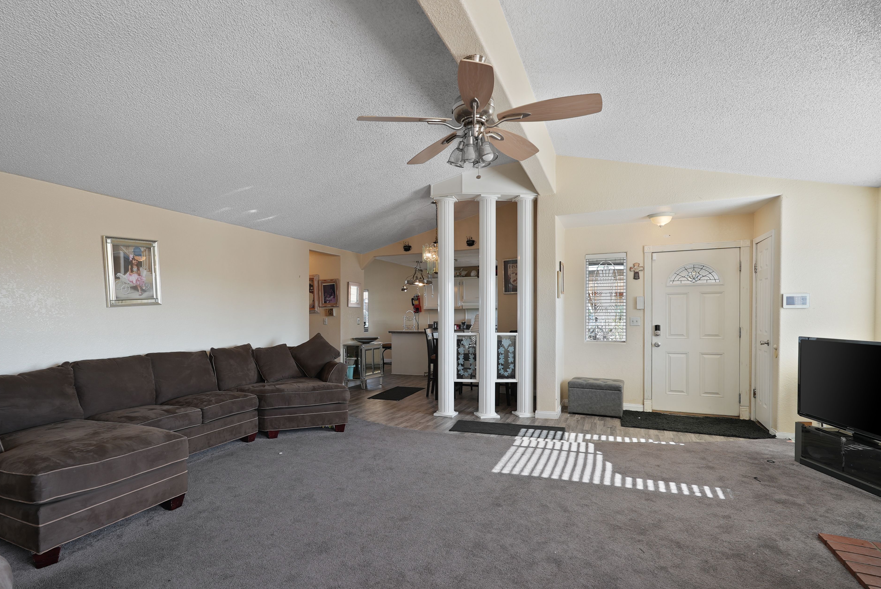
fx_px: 441
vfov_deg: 67.4
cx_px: 392
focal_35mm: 18
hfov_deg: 89.6
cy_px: 307
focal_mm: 16
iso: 100
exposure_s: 1/15
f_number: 4
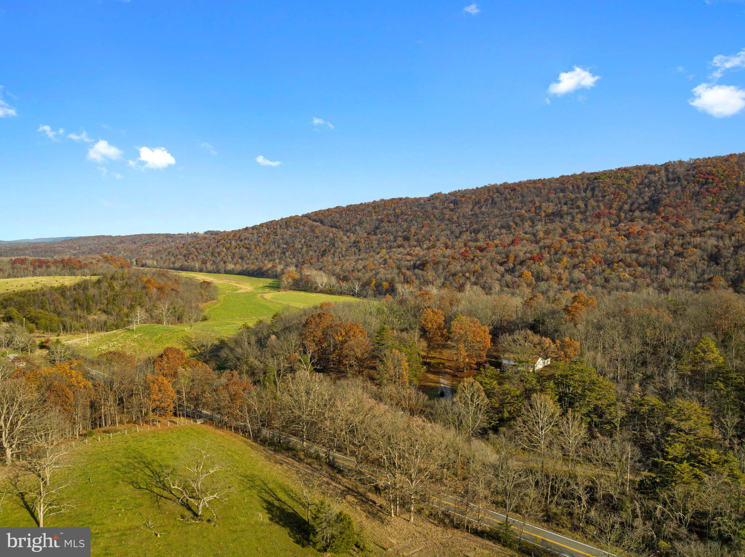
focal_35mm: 24
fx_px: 516
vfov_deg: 56.8
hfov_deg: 71.6
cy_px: 278
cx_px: 372
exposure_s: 1/160
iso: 100
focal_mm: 12.29
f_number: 4
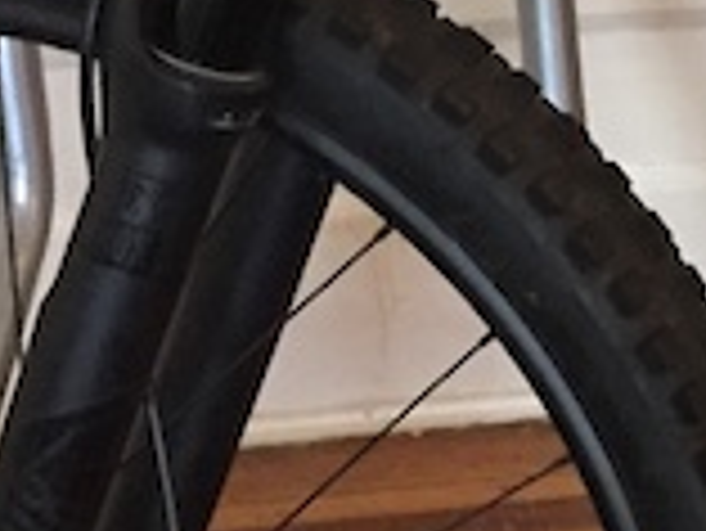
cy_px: 58
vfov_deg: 10.0
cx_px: 1241
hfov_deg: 12.3
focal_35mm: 148
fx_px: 3021
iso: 250
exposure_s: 1/20
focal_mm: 4.15
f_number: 2.2
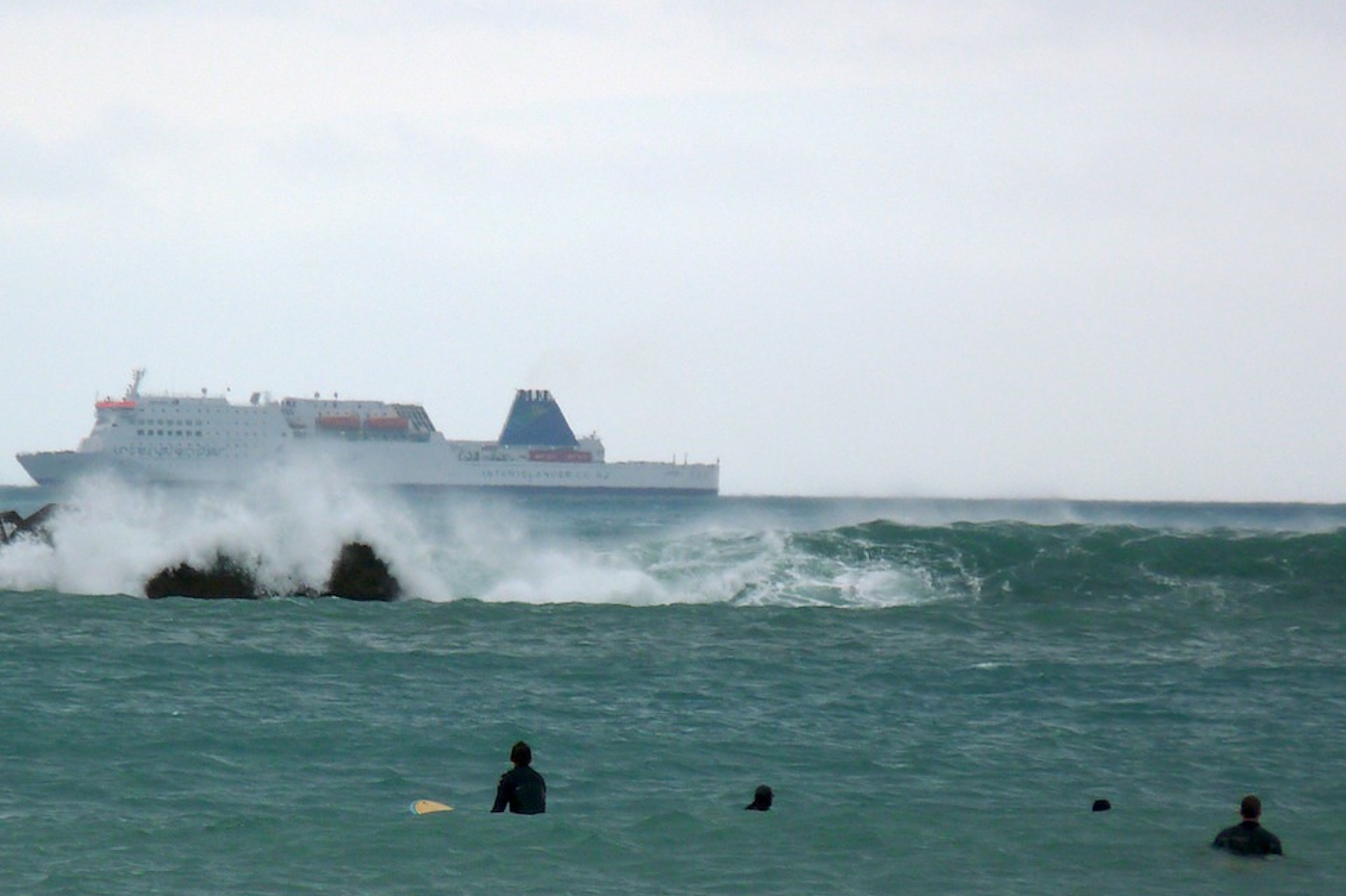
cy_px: 642
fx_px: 28297
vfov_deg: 1.8
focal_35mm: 757
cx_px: 448
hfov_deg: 2.7
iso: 100
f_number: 5.6
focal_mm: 86.4
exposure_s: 1/250
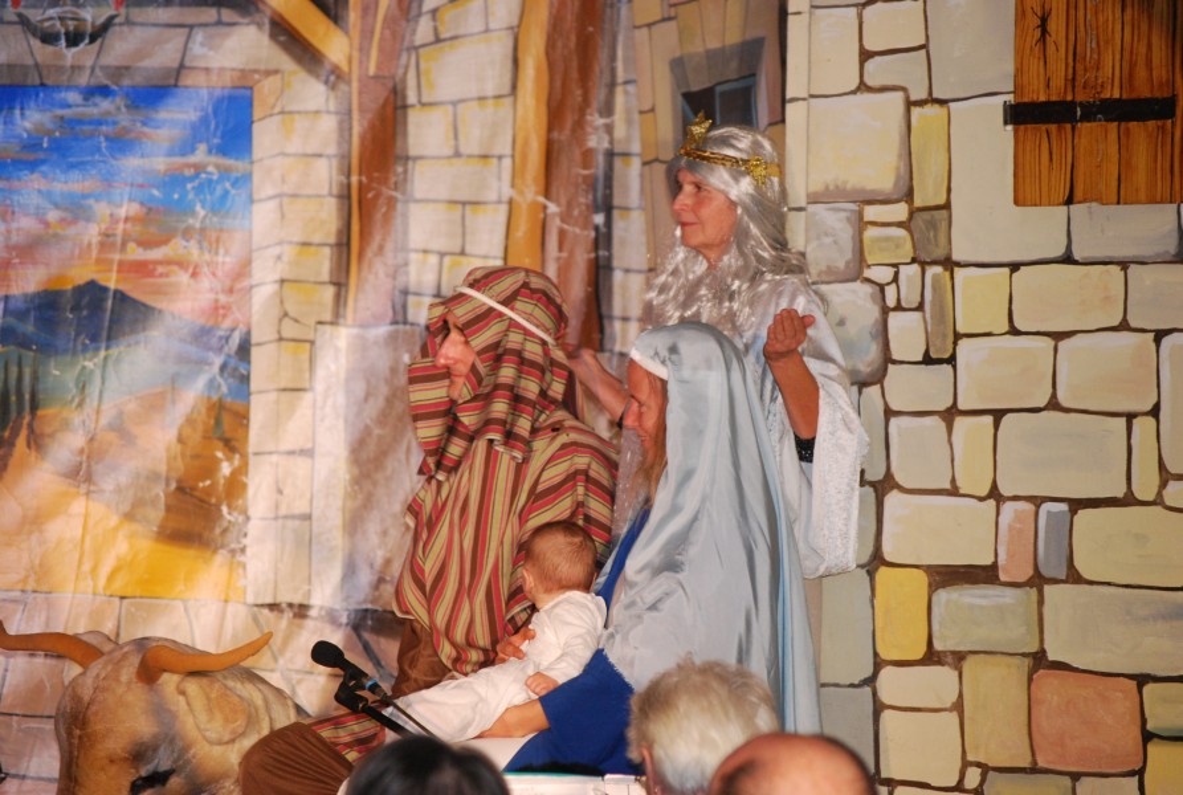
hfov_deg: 11.8
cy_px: 398
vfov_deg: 7.9
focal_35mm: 174
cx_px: 592
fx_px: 5731
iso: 800
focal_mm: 116
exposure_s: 1/60
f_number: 4.8
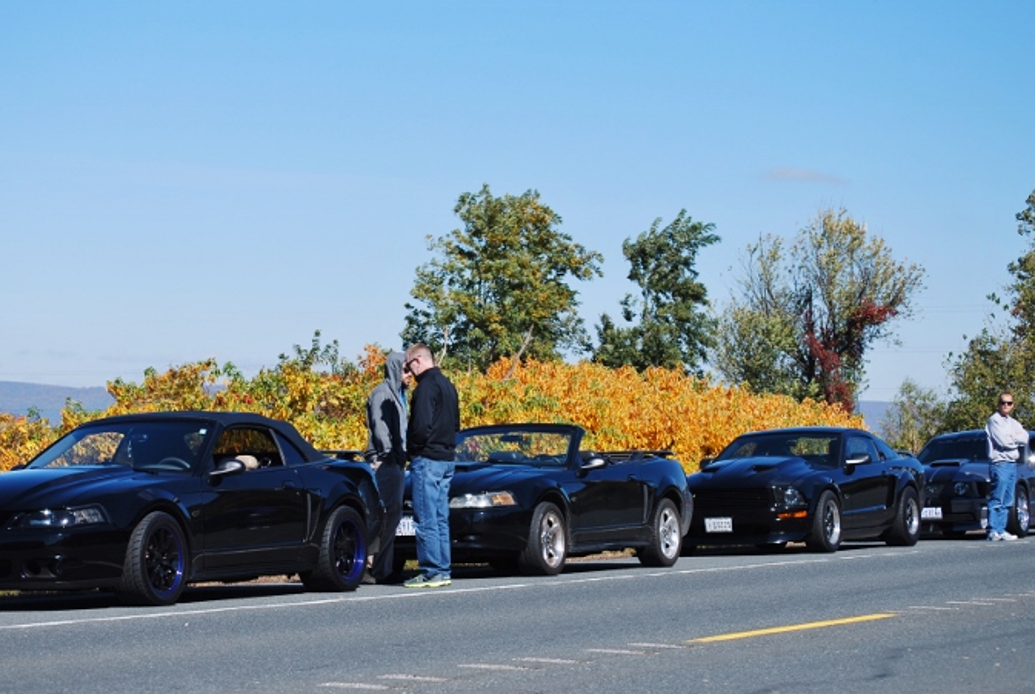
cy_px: 329
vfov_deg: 12.8
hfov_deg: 19.1
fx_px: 3081
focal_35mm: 107
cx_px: 474
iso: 110
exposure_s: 1/500
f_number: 5.6
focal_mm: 60
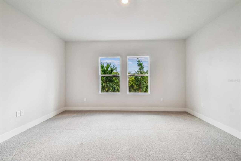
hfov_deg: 100.4
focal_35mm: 15
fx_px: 100
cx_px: 120
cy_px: 80
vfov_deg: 77.3
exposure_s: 1/200
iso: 100
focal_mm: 10
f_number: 7.1
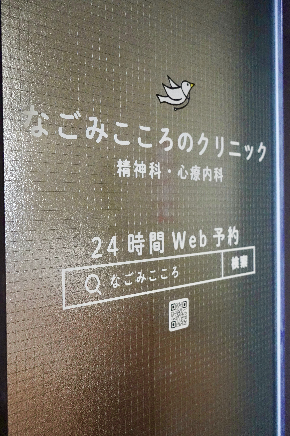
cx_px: 145
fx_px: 483
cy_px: 218
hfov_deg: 33.4
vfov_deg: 48.5
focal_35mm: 40
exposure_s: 1/160
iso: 10000
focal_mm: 40
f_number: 5
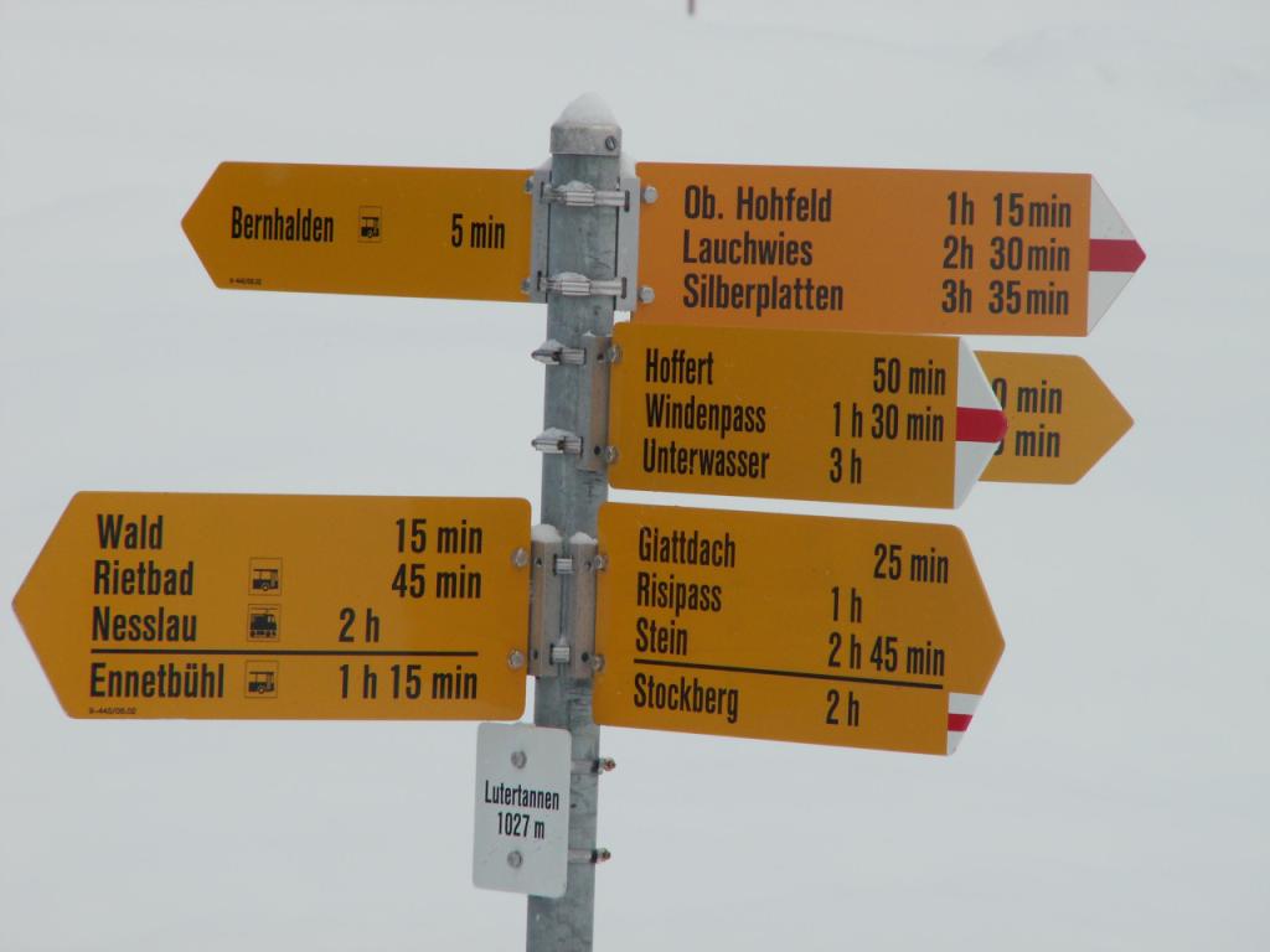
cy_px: 476
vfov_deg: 5.3
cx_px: 635
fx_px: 10346
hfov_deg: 7.0
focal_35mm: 282
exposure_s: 1/400
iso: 50
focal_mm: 46.22
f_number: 4.5
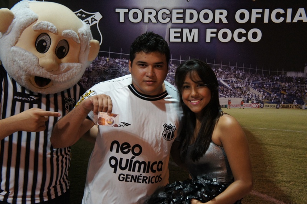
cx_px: 154
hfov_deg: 36.0
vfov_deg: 24.3
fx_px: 473
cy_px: 102
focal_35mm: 56
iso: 1600
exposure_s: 1/40
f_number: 4.5
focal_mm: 37
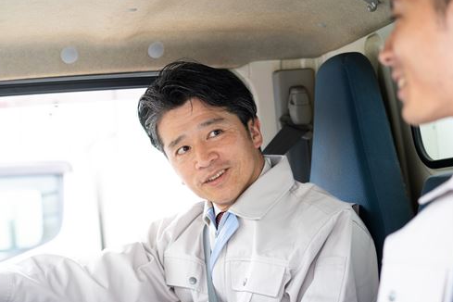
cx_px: 156
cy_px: 205
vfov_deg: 16.8
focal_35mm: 81
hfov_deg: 24.9
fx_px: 1019
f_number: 2.8
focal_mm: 55
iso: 320
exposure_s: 1/400
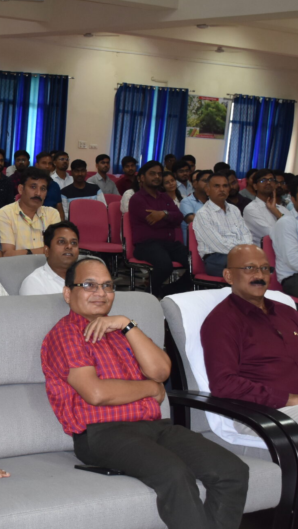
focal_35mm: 71
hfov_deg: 16.1
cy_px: 279
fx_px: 998
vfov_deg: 29.7
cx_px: -96
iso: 1000
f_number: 5
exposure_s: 1/60
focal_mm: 23
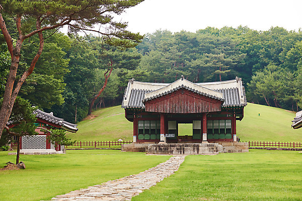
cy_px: 100
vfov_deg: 14.9
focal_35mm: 92
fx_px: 772
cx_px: 151
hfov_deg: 22.1
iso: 400
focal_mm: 92
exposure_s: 1/400
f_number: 5.6
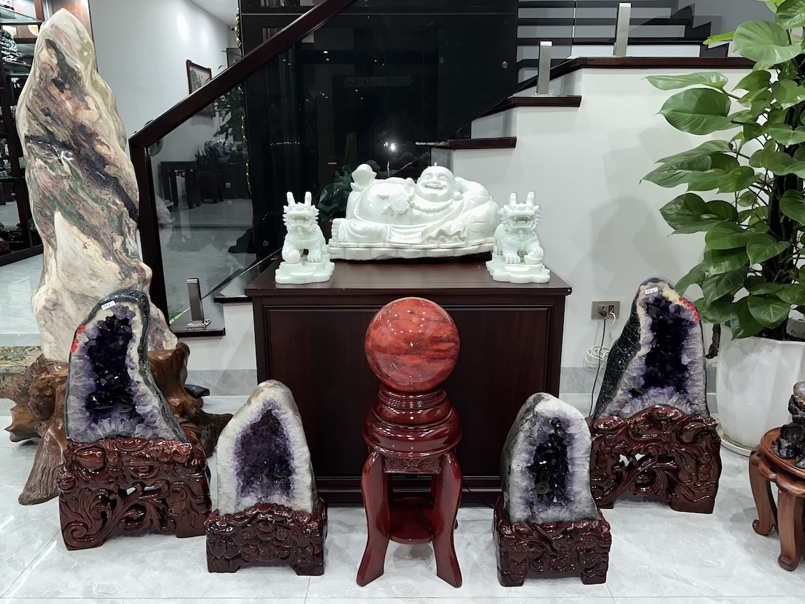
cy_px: 301
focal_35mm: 25
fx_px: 581
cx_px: 396
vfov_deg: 54.9
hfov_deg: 69.4
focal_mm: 6.86
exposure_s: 1/17
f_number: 1.78
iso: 125
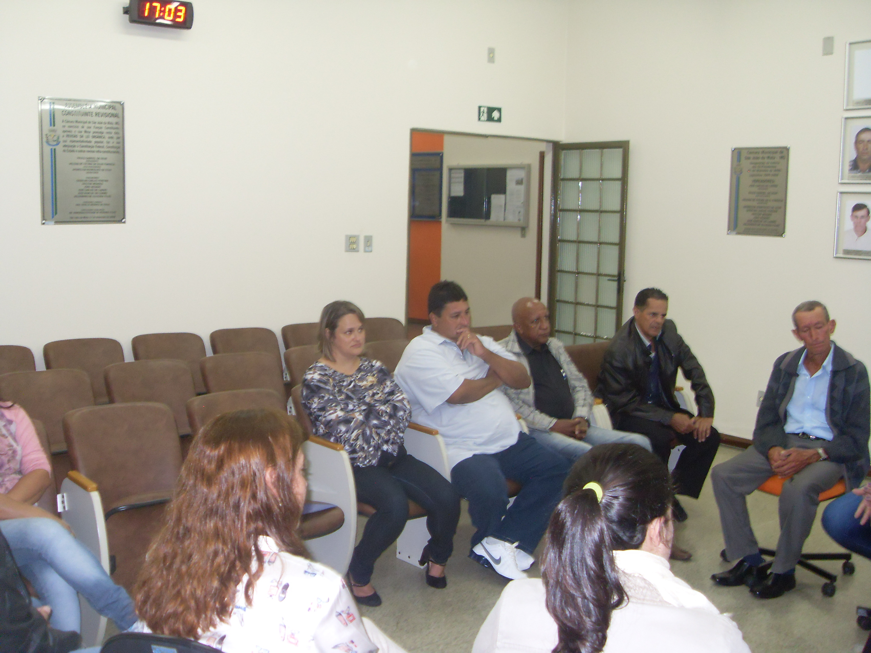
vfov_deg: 38.7
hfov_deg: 50.1
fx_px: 931
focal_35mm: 37
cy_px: 326
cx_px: 436
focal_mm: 6.3
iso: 200
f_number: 2.8
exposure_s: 1/45
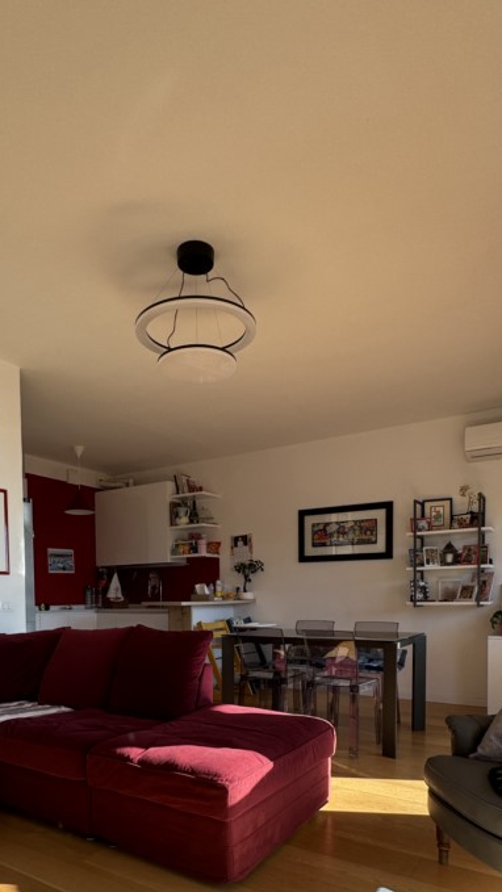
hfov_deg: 49.4
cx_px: 223
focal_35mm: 23
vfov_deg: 75.3
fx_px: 544
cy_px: 620
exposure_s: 1/99
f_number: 2.2
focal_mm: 2.22
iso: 50
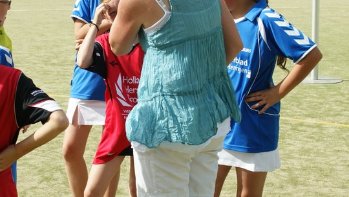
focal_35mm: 122
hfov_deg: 17.5
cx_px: 132
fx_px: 1131
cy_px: 54
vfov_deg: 9.9
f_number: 5.6
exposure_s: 1/320
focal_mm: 35
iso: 100
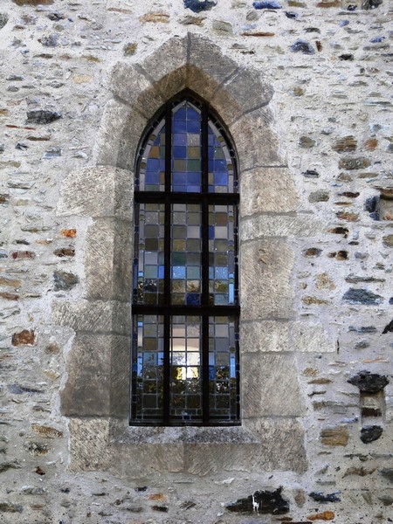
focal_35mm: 74
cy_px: 262
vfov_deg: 26.3
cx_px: 196
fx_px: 1120
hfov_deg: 19.9
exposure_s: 1/125
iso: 100
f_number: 4.2
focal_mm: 12.3
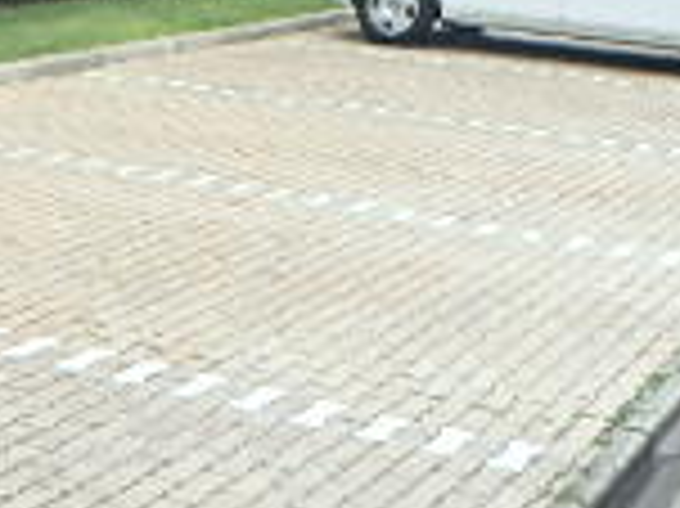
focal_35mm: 89
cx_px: 270
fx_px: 1747
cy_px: 184
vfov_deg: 16.5
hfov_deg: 22.0
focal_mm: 3.7
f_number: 3.5
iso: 125
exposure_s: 1/250
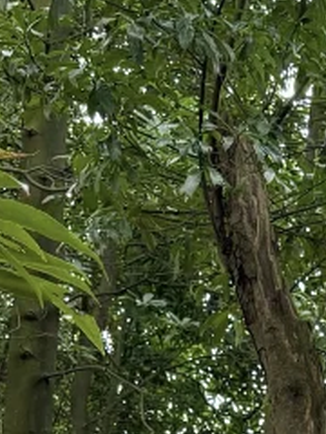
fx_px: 1808
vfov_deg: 12.3
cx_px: 670
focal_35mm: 144
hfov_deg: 9.6
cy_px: 843
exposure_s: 1/230
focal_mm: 6.76
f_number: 1.78
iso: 125
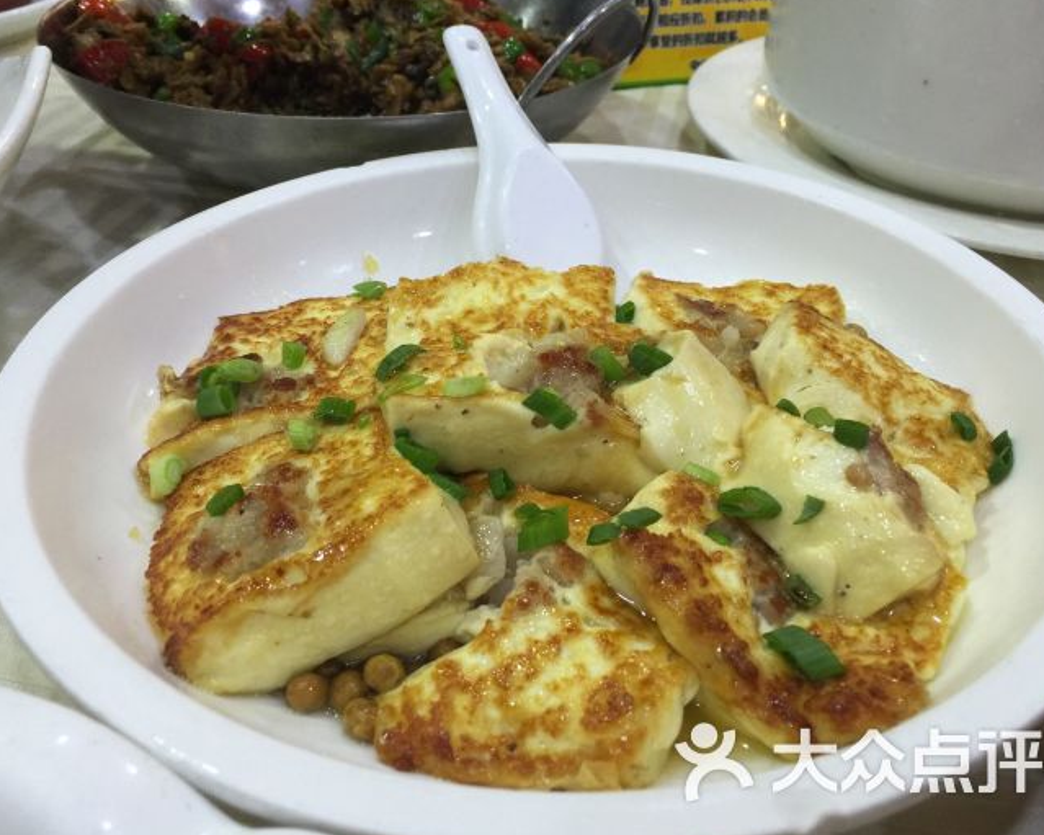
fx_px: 958
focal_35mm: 31
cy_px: 418
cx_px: 513
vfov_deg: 47.1
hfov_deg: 57.2
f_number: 2.2
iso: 64
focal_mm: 4.15
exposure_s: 1/33
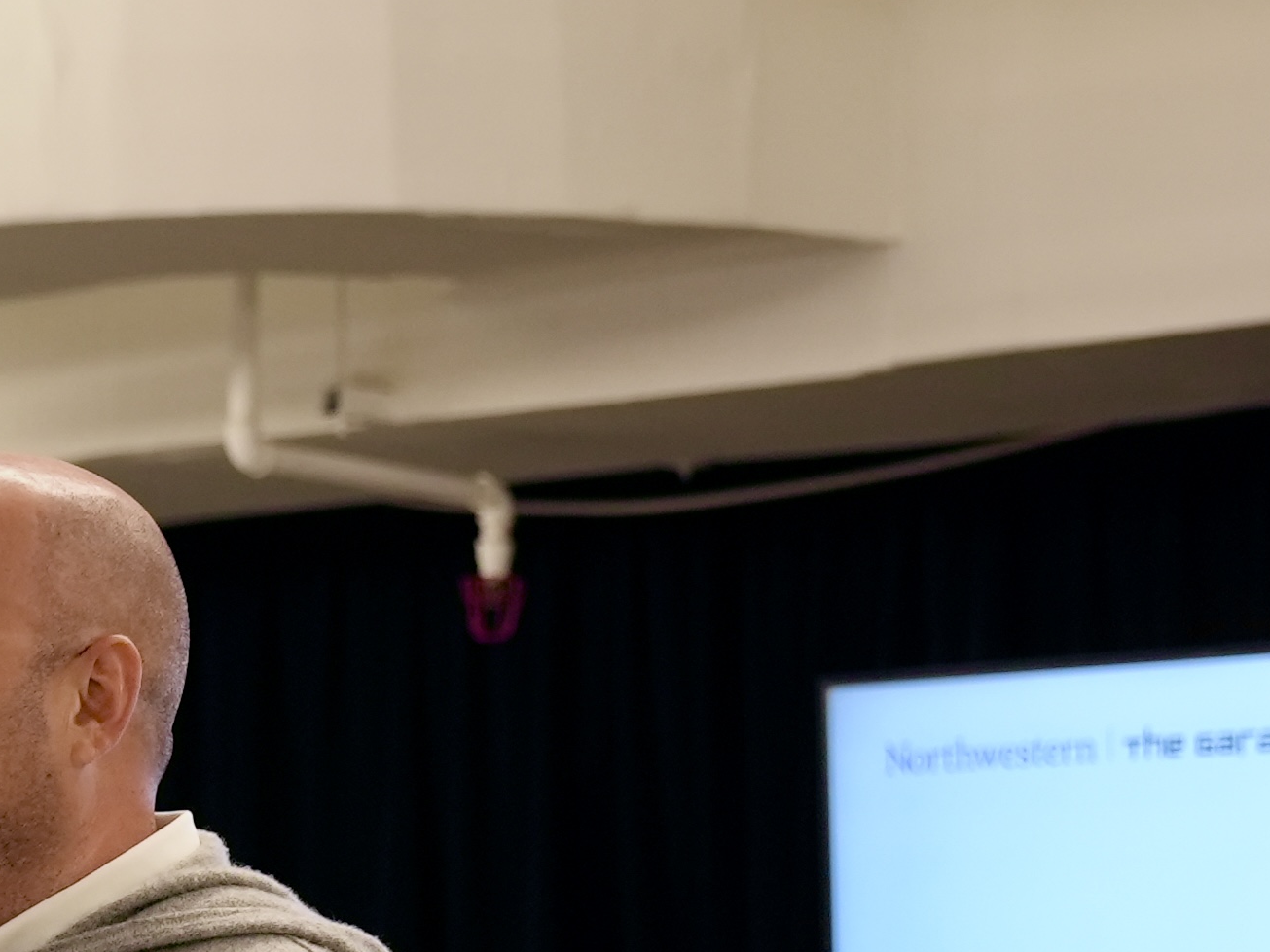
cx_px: 245
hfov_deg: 13.1
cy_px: 1009
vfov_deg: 9.8
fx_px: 5504
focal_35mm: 150
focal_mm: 48
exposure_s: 1/160
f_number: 4
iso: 1600
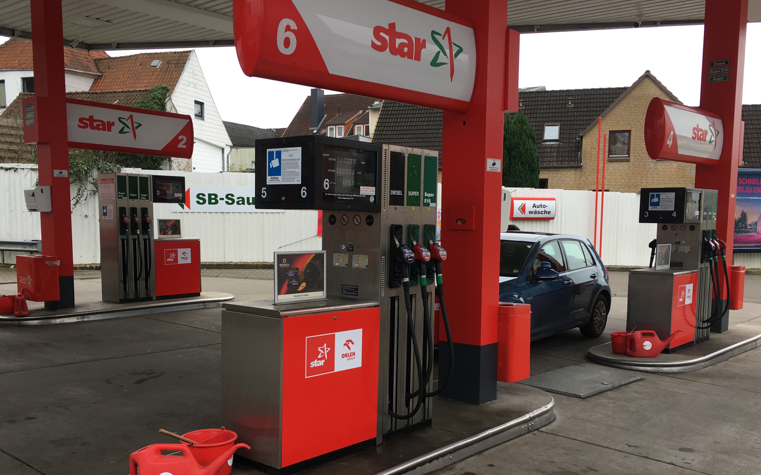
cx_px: 367
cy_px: 291
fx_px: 726
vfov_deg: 36.1
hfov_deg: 55.3
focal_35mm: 35
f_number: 2.2
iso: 32
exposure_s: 1/100
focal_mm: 4.15
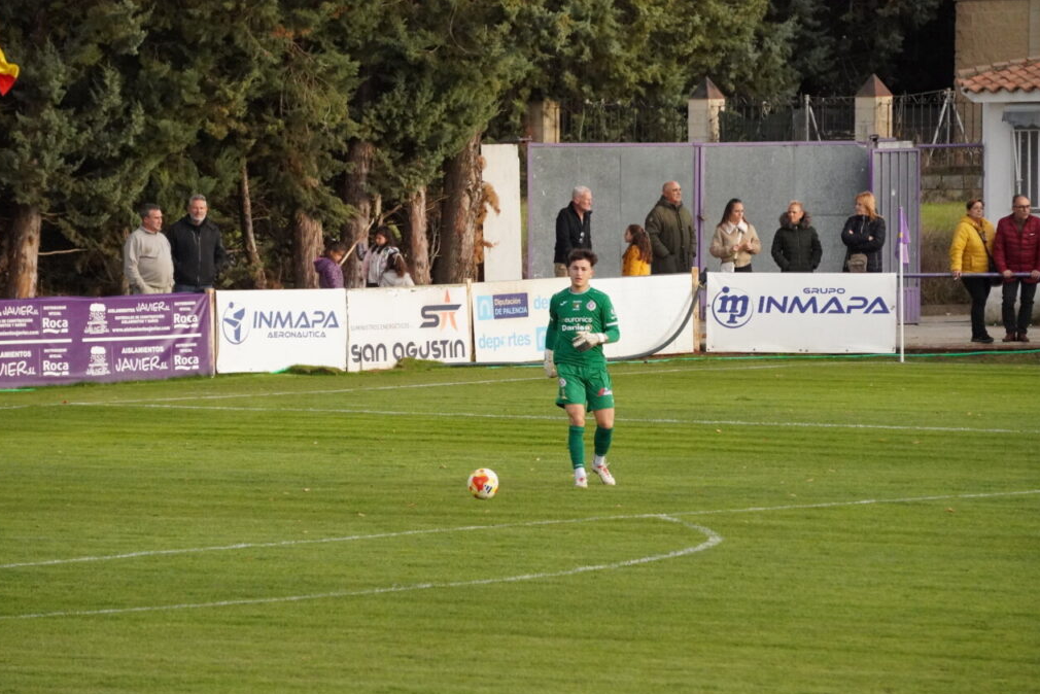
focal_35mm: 319
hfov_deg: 6.5
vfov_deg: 4.3
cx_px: 516
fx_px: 9218
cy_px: 350
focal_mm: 210
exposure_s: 1/2500
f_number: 8
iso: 6400
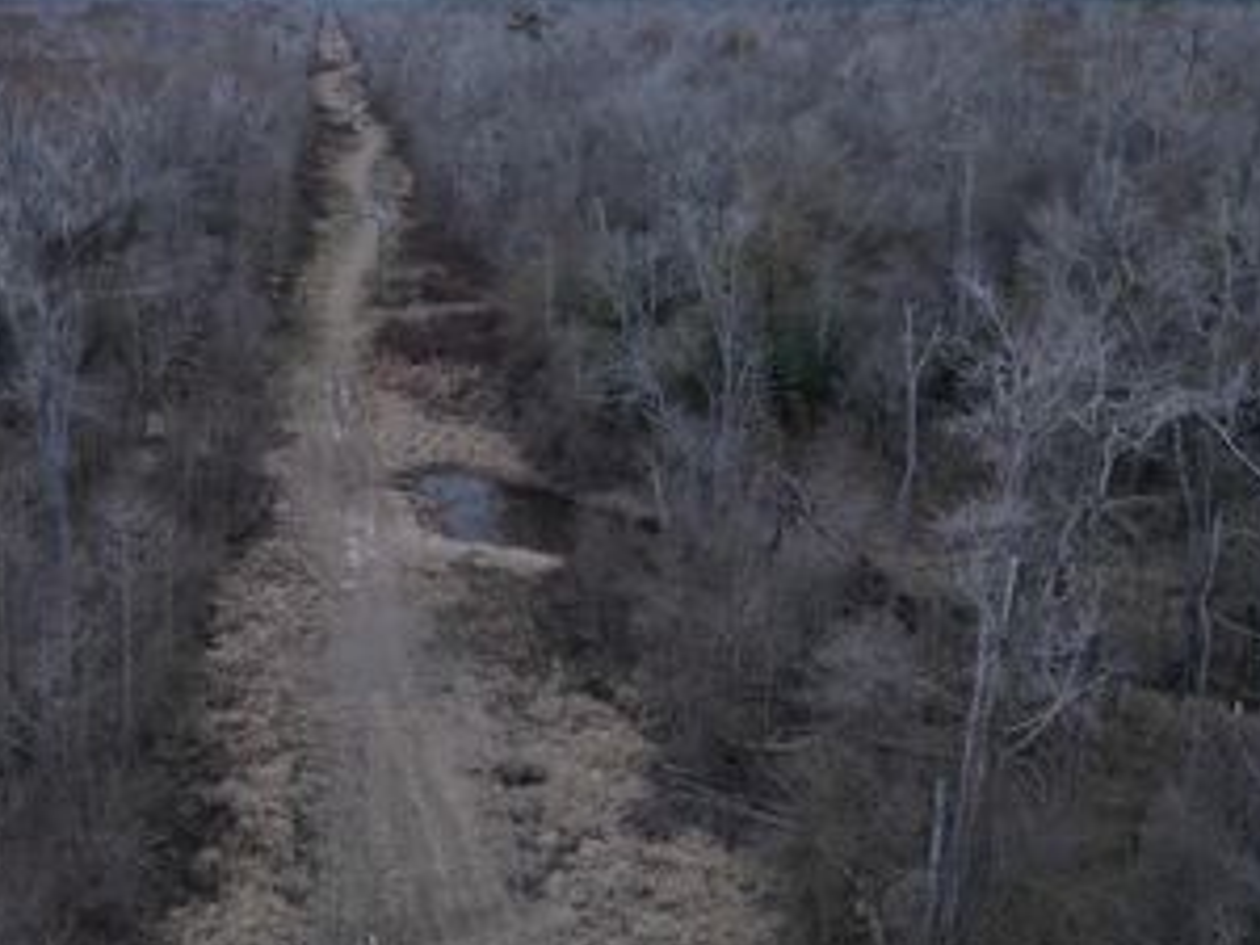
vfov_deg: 35.9
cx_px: 349
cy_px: 414
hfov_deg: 45.5
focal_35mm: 40
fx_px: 1456
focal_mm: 6.72
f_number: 1.7
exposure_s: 1/800
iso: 100
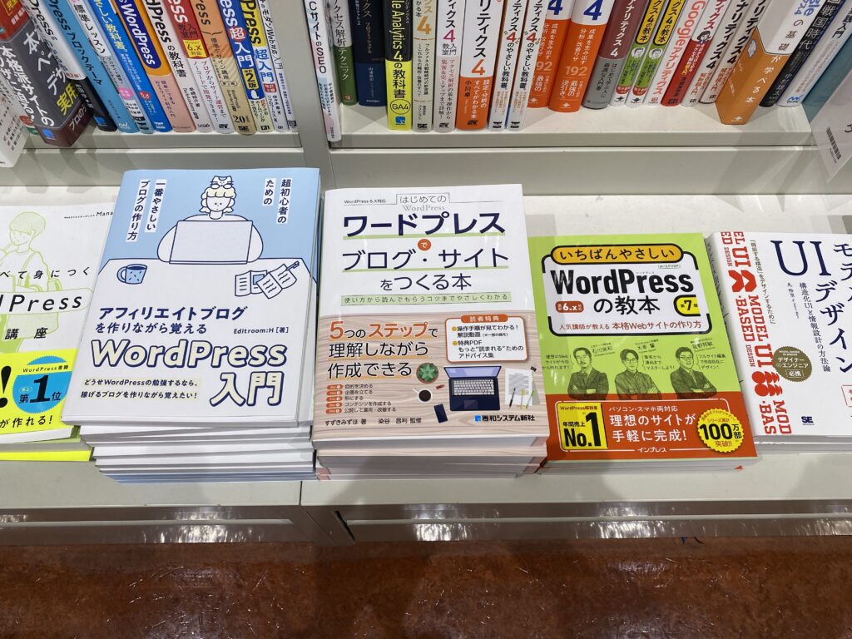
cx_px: 426
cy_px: 320
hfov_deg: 67.3
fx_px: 640
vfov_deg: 53.1
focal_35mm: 26
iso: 64
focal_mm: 4.25
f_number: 1.8
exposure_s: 1/100
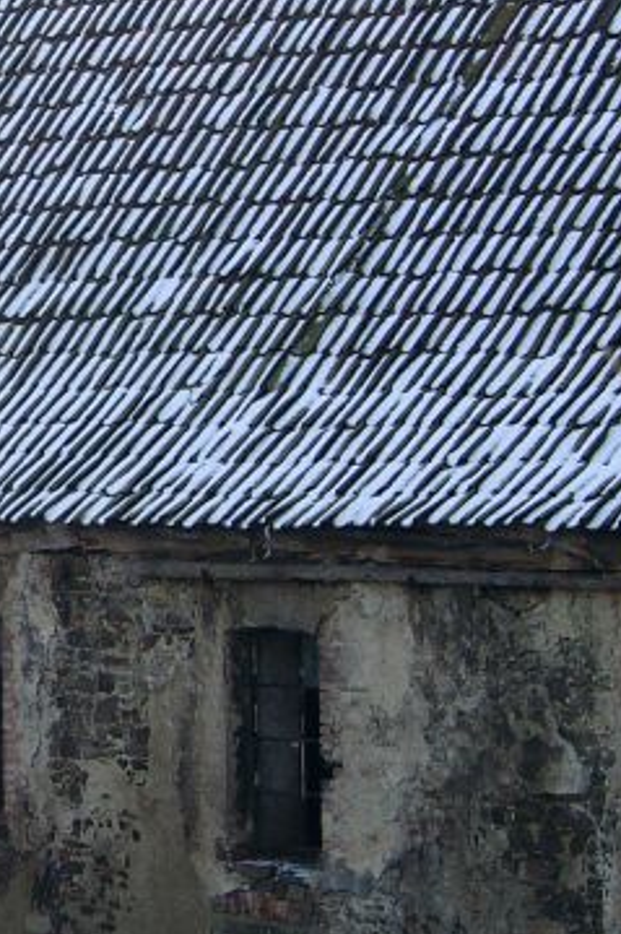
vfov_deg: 9.1
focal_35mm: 225
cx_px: -346
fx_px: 5827
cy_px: 216
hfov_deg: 6.0
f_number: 4
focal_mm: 20.05
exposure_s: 1/124
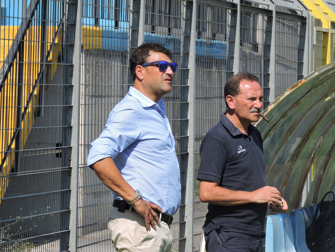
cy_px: 126
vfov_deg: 5.0
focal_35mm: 300
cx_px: 168
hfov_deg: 6.6
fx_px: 2903
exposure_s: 1/500
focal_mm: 53.7
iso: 100
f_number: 5.5
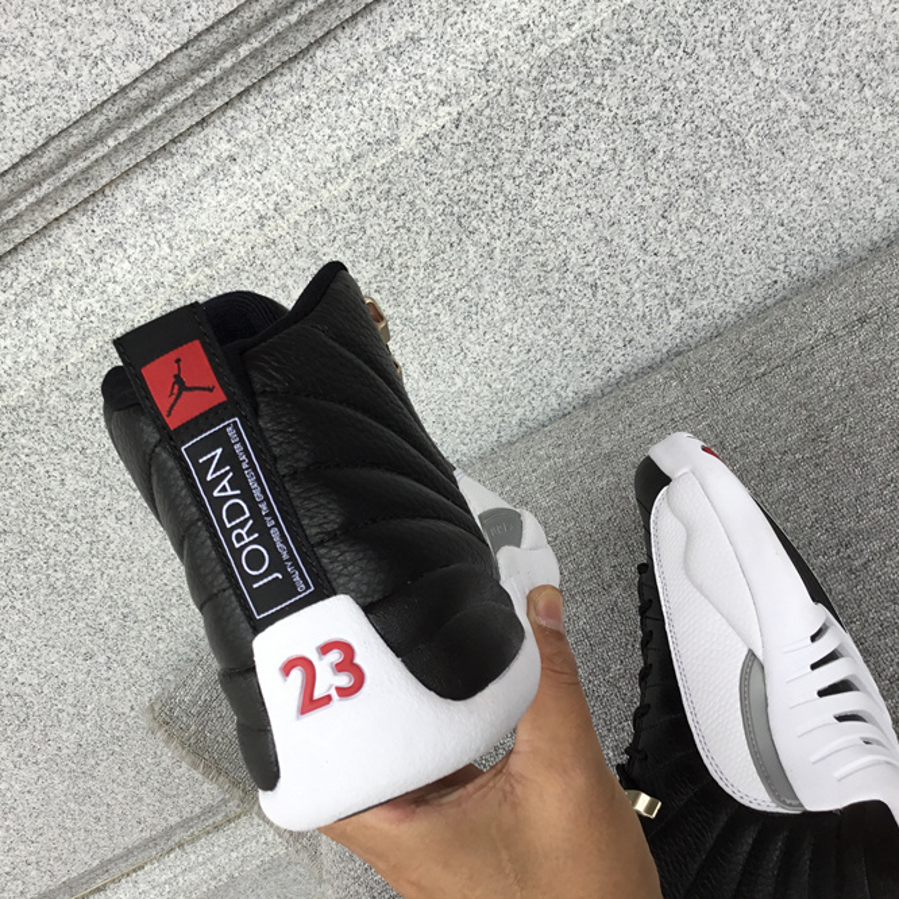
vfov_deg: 44.9
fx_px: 1087
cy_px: 449
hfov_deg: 44.8
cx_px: 396
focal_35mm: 37
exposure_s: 1/169
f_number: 2.4
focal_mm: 3.3
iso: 25
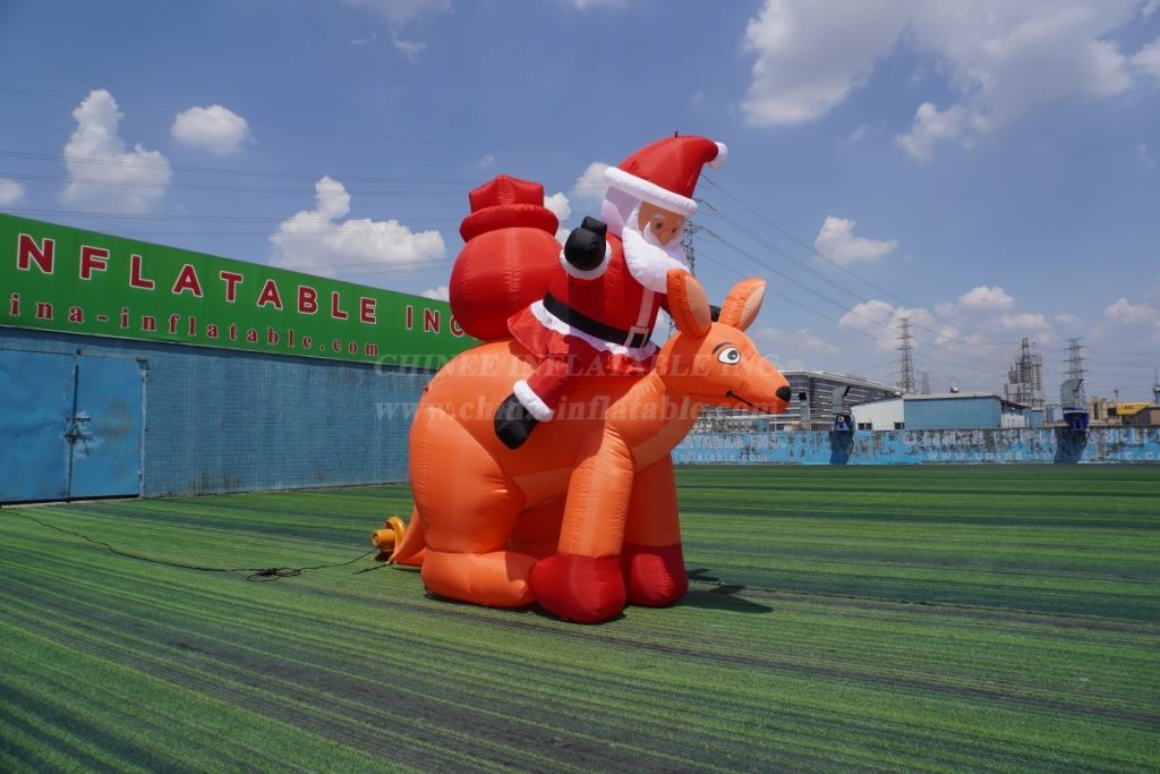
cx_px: 580
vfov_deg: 53.1
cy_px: 387
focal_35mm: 24
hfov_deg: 73.7
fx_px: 773
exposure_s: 1/500
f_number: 8
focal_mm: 16
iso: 100
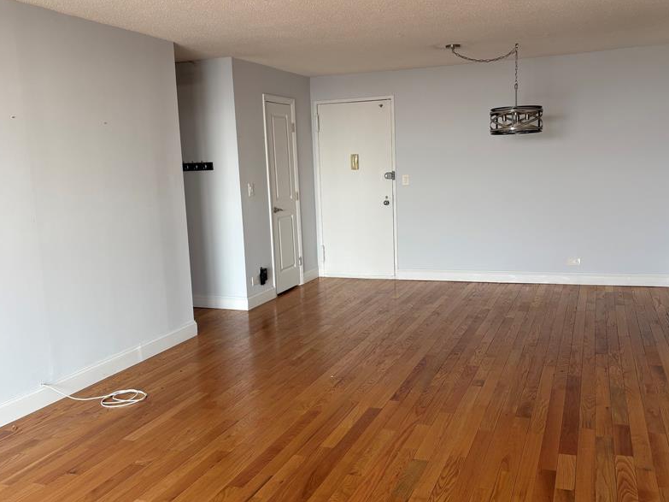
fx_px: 657
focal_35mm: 34
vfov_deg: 41.8
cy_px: 257
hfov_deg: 54.0
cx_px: 344
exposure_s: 1/121
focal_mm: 5.96
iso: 50
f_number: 1.6
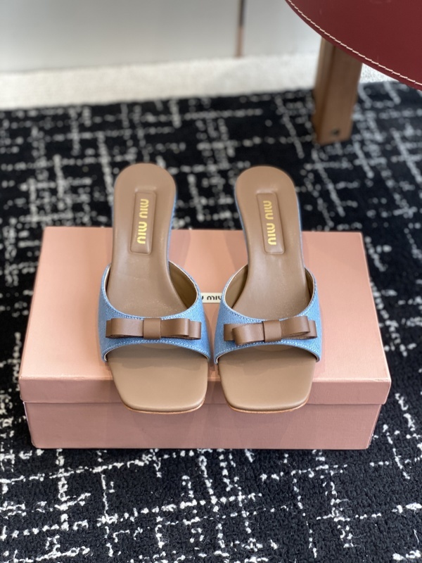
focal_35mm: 52
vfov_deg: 36.8
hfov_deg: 28.0
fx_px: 845
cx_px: 211
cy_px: 282
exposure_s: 1/122
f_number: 2
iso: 100
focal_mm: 6
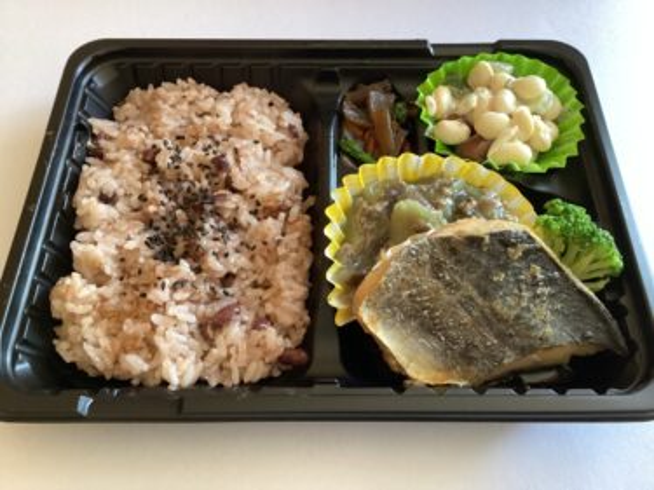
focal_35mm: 31
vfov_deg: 45.4
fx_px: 585
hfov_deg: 58.4
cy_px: 245
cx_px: 327
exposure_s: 1/40
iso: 320
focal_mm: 3.3
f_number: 2.4
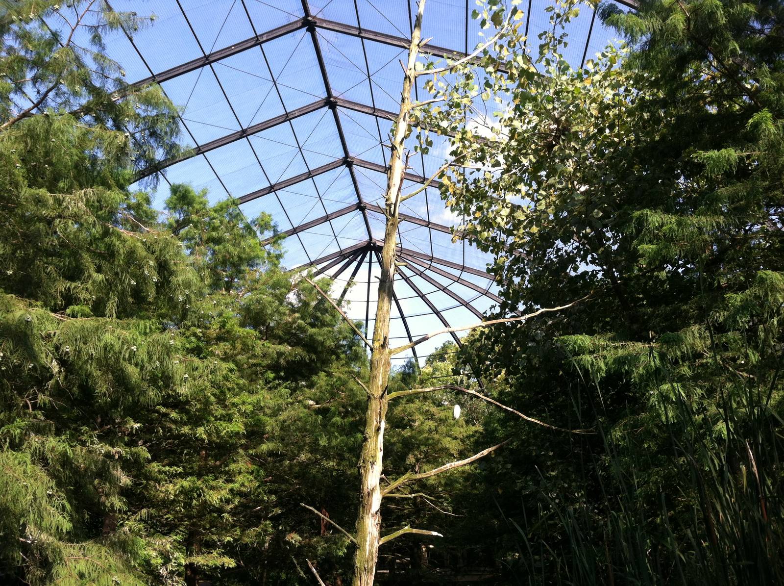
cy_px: 293
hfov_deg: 52.7
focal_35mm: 35
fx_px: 792
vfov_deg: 40.6
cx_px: 392
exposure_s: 1/291
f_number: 2.8
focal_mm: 3.85
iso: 80
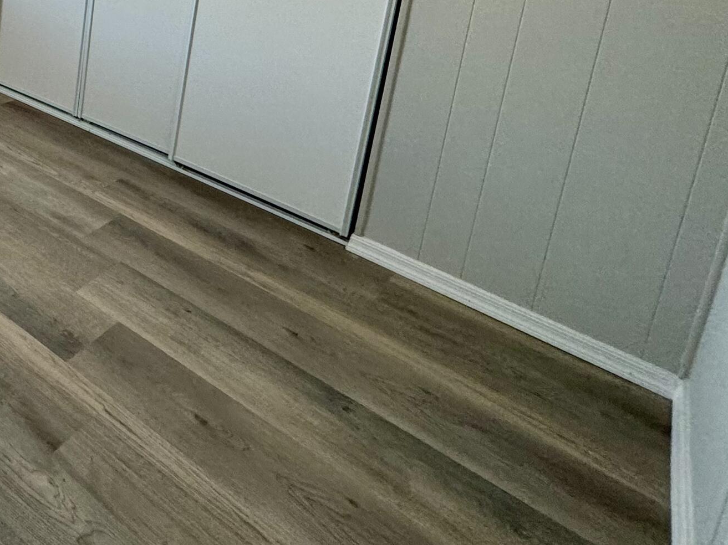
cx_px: -94
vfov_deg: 37.1
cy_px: -54
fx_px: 673
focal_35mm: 32
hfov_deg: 42.7
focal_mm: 2.22
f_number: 2.2
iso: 200
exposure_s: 1/99
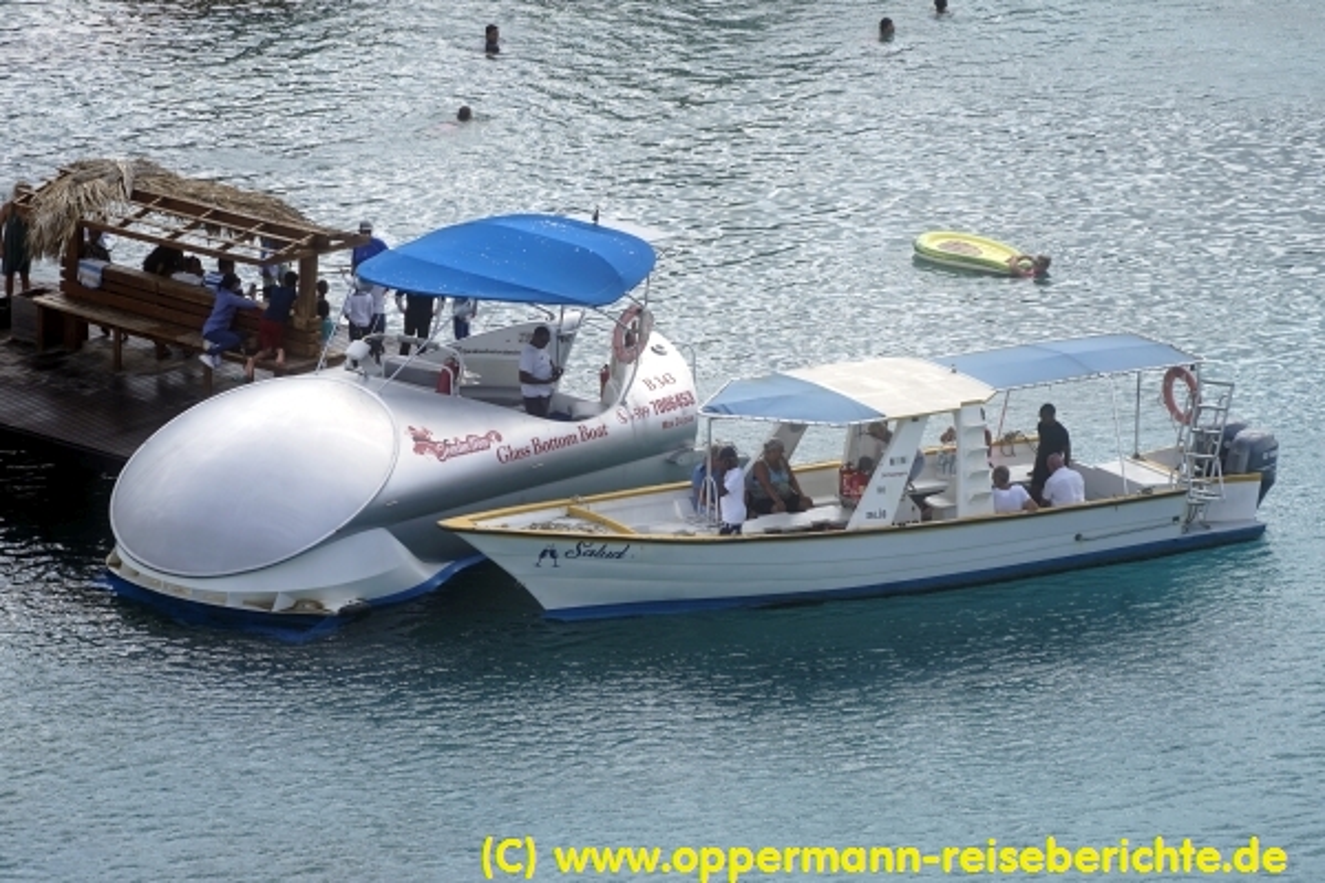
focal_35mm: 300
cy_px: 442
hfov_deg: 6.9
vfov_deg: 4.6
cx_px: 662
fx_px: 11041
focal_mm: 300
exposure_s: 1/400
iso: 100
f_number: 5.6
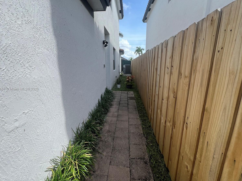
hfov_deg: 102.0
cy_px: 89
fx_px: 98
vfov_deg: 85.7
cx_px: 117
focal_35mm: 14
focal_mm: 1.57
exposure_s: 1/485
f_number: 1.8
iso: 32
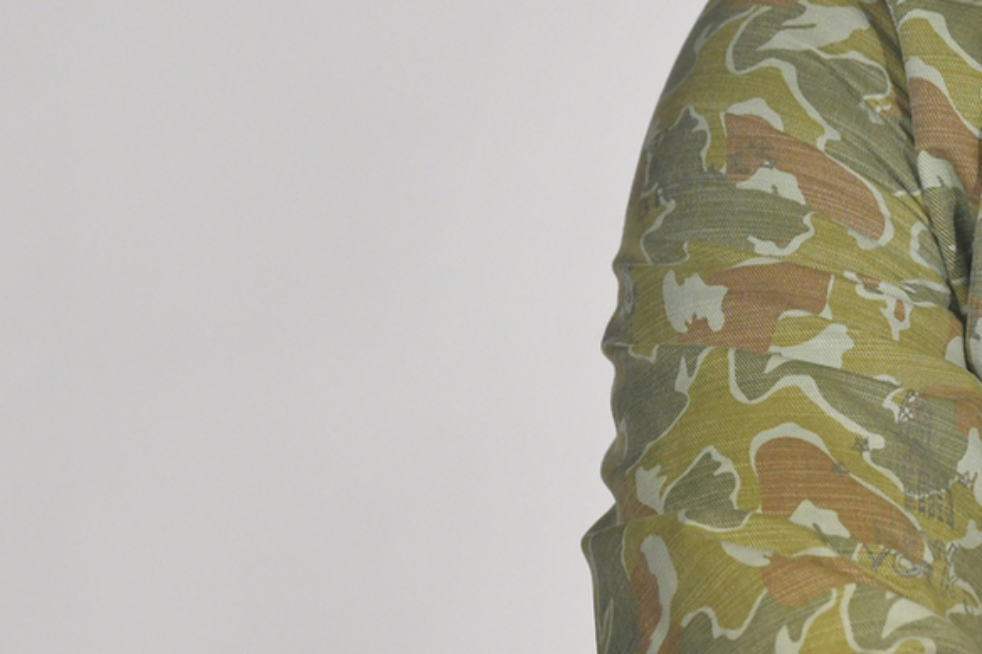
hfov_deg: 4.9
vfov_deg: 3.3
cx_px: 1164
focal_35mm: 416
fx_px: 11344
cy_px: -222
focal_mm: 135
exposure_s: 1/320
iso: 2000
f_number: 4.5
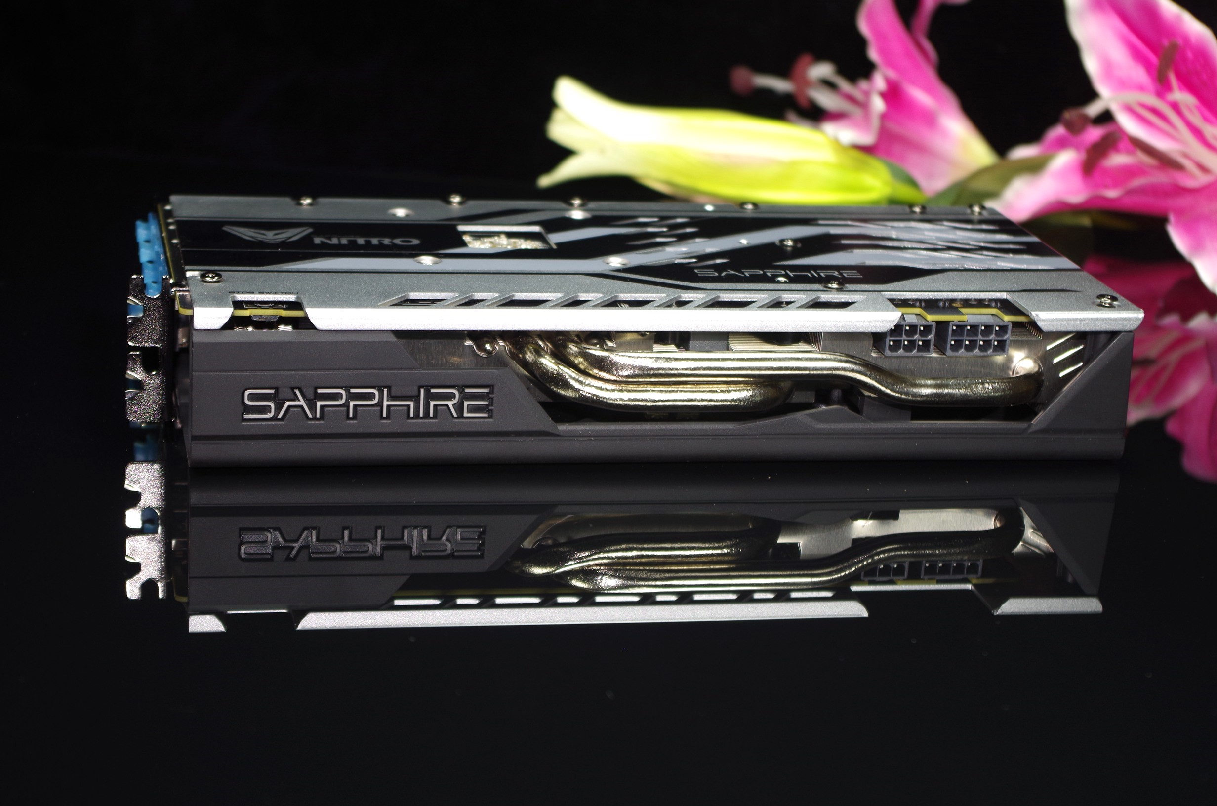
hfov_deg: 27.0
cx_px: 608
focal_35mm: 75
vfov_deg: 18.1
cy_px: 403
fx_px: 2530
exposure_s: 1/50
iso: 200
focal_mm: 50
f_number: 5.6
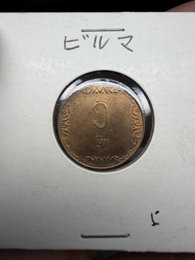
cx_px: 98
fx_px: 195
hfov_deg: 53.1
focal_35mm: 26
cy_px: 130
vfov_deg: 67.3
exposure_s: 1/507
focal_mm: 2.22
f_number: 2.2
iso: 40
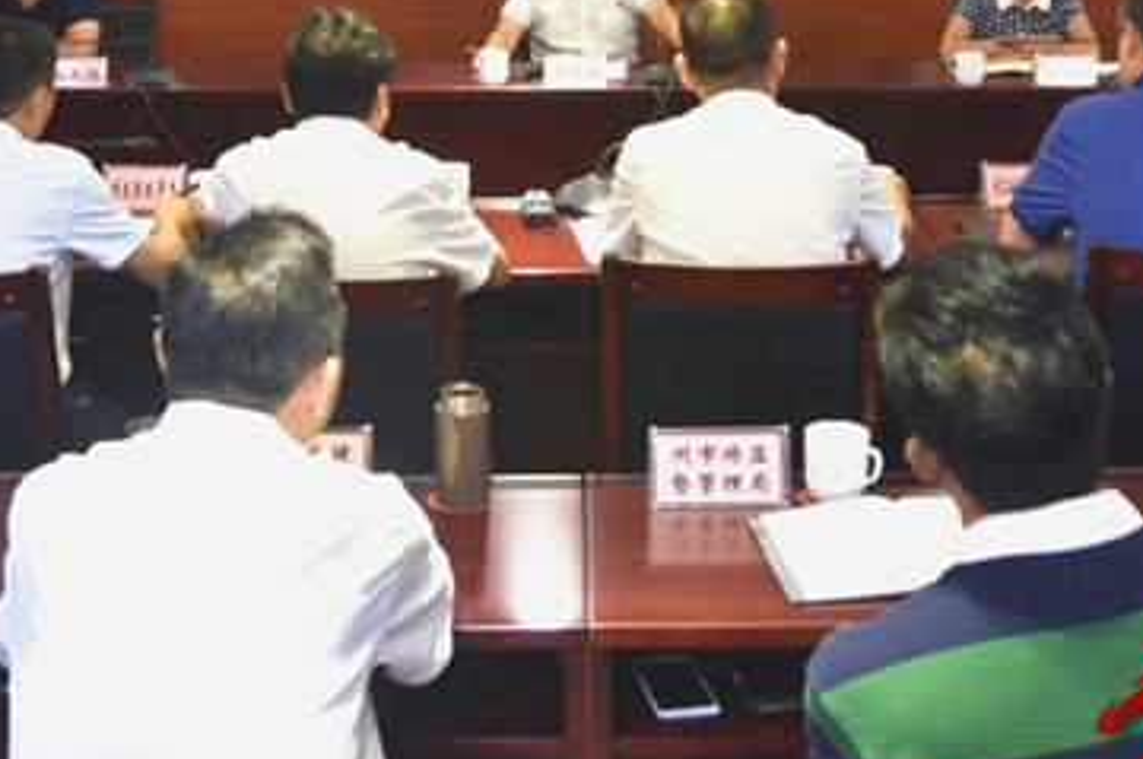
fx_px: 1902
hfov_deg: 33.4
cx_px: 581
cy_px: 13
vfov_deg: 21.8
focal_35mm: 60
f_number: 3.5
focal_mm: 18
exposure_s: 1/30
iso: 500
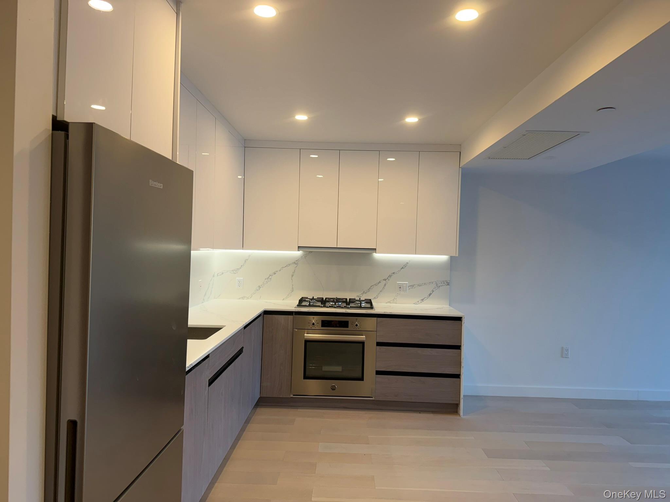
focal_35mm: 24
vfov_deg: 56.8
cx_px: 335
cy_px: 251
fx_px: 465
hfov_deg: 71.6
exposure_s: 1/120
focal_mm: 6.76
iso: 125
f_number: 1.78
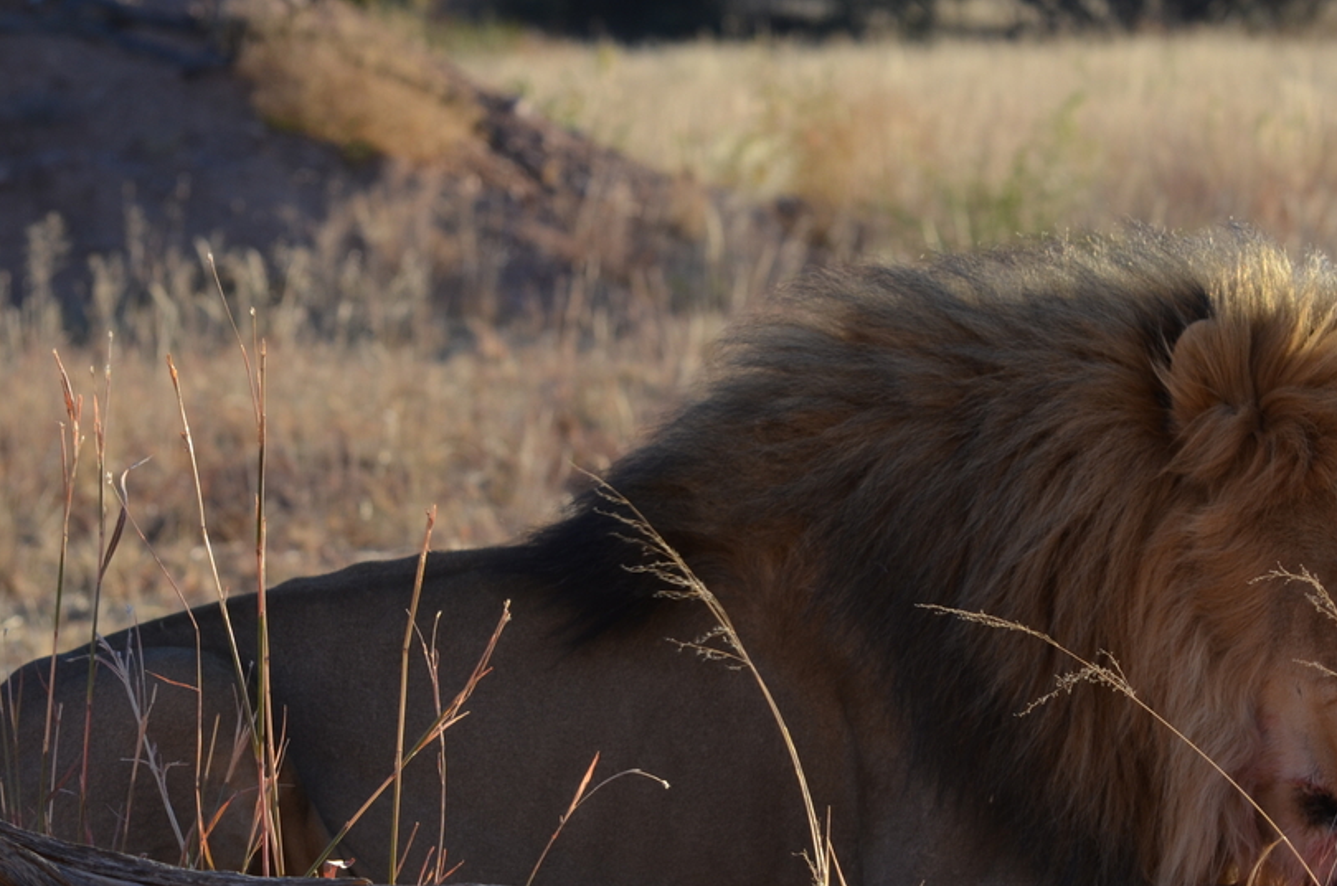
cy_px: 536
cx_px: 962
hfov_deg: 6.7
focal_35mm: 308
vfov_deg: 4.4
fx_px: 11418
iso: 200
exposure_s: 1/200
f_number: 7.1
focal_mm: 130
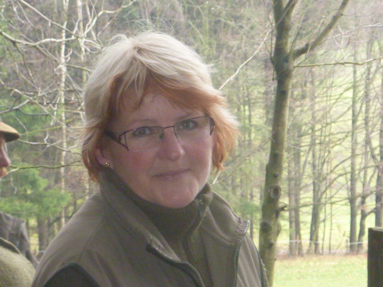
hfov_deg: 11.4
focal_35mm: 173
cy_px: 144
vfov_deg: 8.6
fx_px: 1914
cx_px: 192
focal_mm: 15.8
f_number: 4.3
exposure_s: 1/40
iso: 640
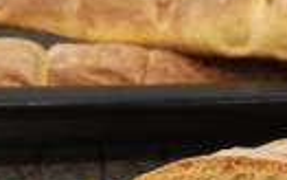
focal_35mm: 75
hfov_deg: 27.3
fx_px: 587
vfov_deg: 16.6
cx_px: 186
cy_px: 223
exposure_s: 1/25
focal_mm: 3.83
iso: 320
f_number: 2.2
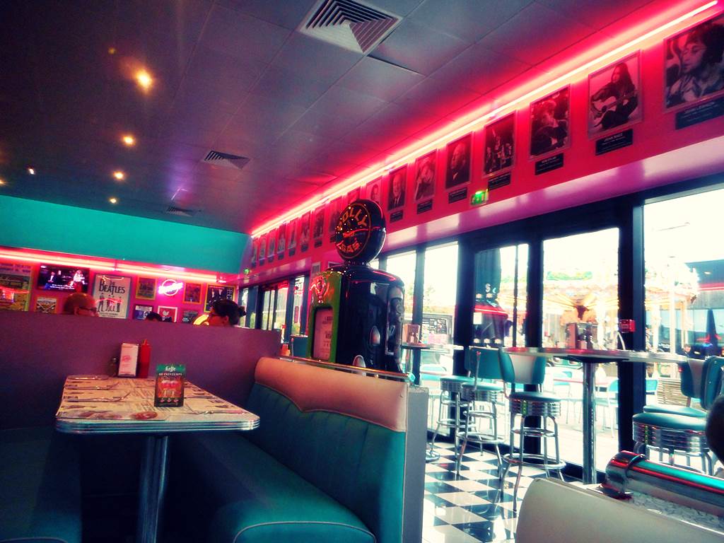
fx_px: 523
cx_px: 362
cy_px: 272
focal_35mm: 25
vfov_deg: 54.9
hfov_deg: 69.4
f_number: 3.7
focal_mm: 4.5
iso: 360
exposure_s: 1/30
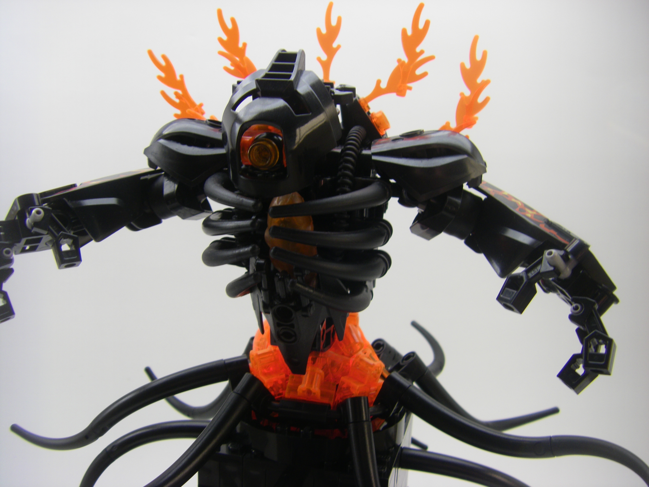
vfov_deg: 37.7
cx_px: 324
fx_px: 712
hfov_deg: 49.0
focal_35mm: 38
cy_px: 244
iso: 80
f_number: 3.5
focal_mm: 6.3
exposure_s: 1/50
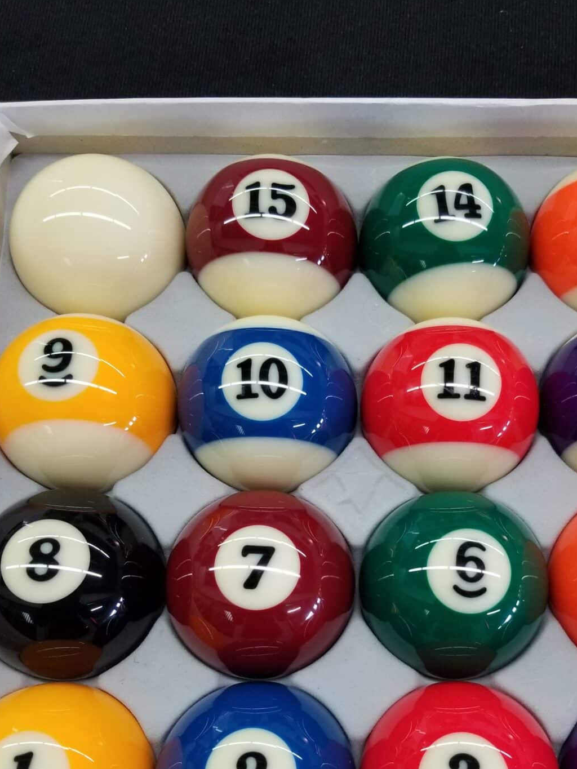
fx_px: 867
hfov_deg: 36.6
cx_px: 354
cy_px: 516
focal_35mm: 39
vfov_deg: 47.1
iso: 160
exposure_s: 1/60
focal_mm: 4.25
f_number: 1.7
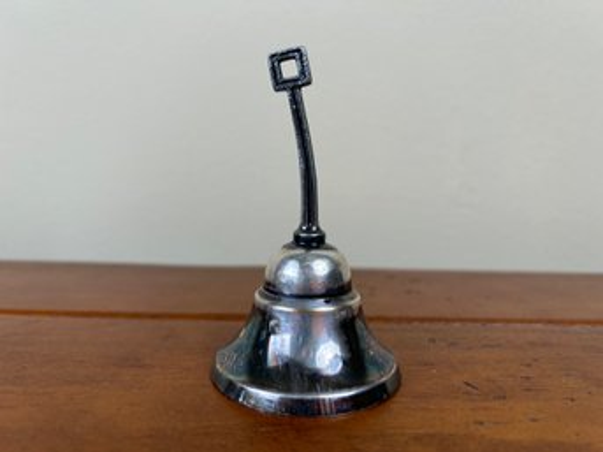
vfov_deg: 53.0
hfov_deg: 67.3
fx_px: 453
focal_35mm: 26
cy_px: 226
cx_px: 302
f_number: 1.5
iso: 50
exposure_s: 1/162
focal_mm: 5.7
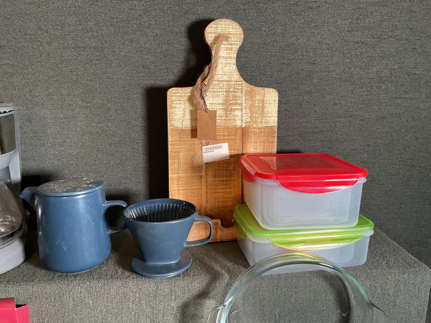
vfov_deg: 48.2
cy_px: 162
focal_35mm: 29
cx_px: 216
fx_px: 361
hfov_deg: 61.7
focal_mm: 3
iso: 125
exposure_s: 1/60
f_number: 1.8
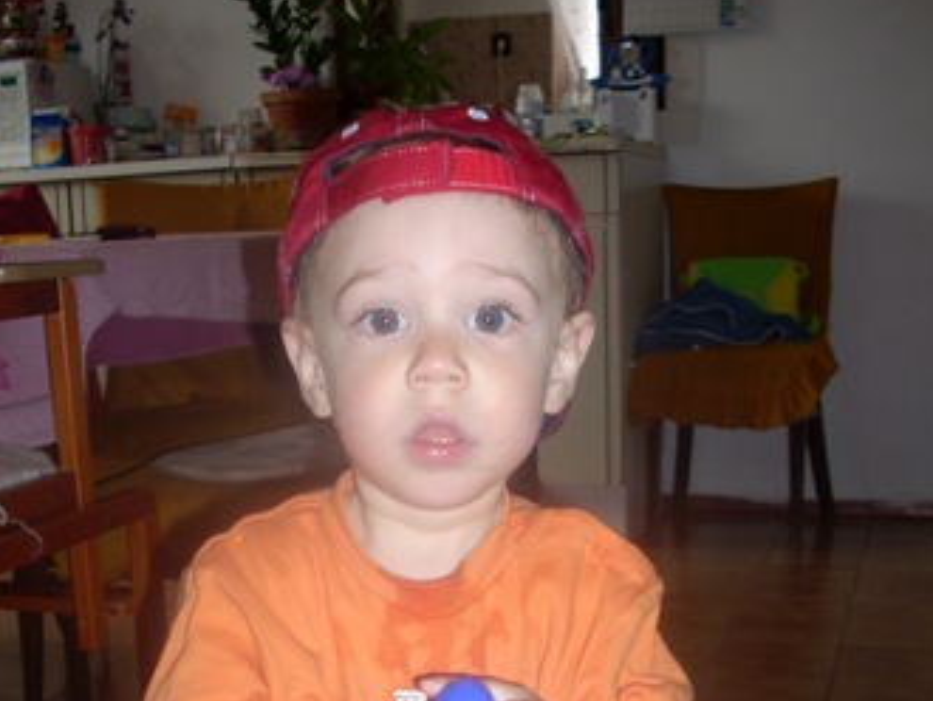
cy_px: 644
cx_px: 437
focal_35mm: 56
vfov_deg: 25.3
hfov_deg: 34.3
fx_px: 1510
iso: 64
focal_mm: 6.2
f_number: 2.8
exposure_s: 1/60
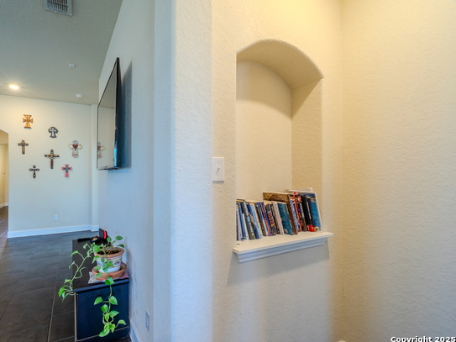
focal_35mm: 17
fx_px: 224
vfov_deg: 74.7
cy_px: 175
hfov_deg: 90.2
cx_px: 189
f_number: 11
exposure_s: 1/13
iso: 400
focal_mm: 10
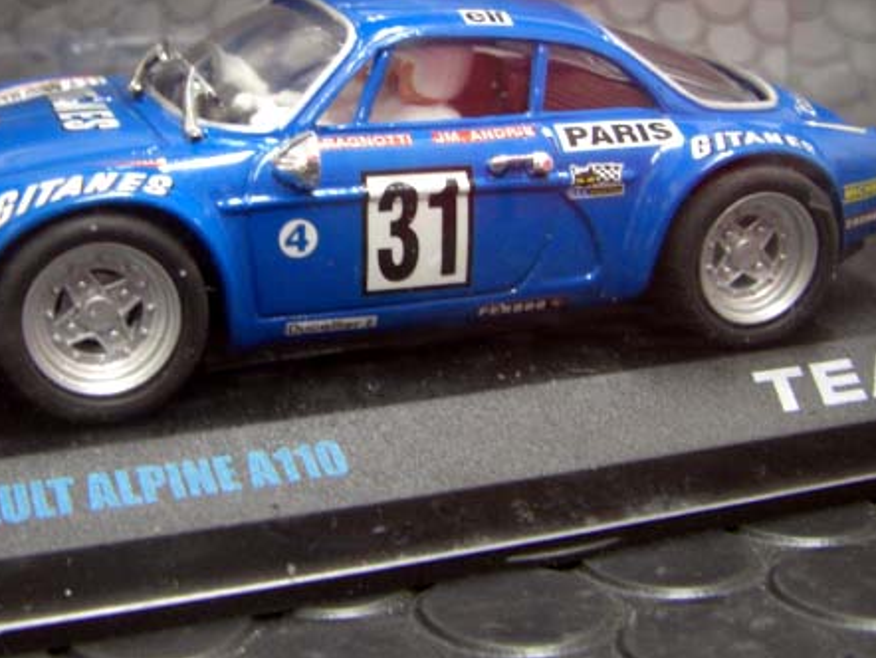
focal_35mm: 55
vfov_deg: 26.5
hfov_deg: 34.8
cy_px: 250
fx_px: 1393
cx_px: 337
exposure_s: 1/10
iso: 200
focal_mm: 6.3
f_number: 3.4
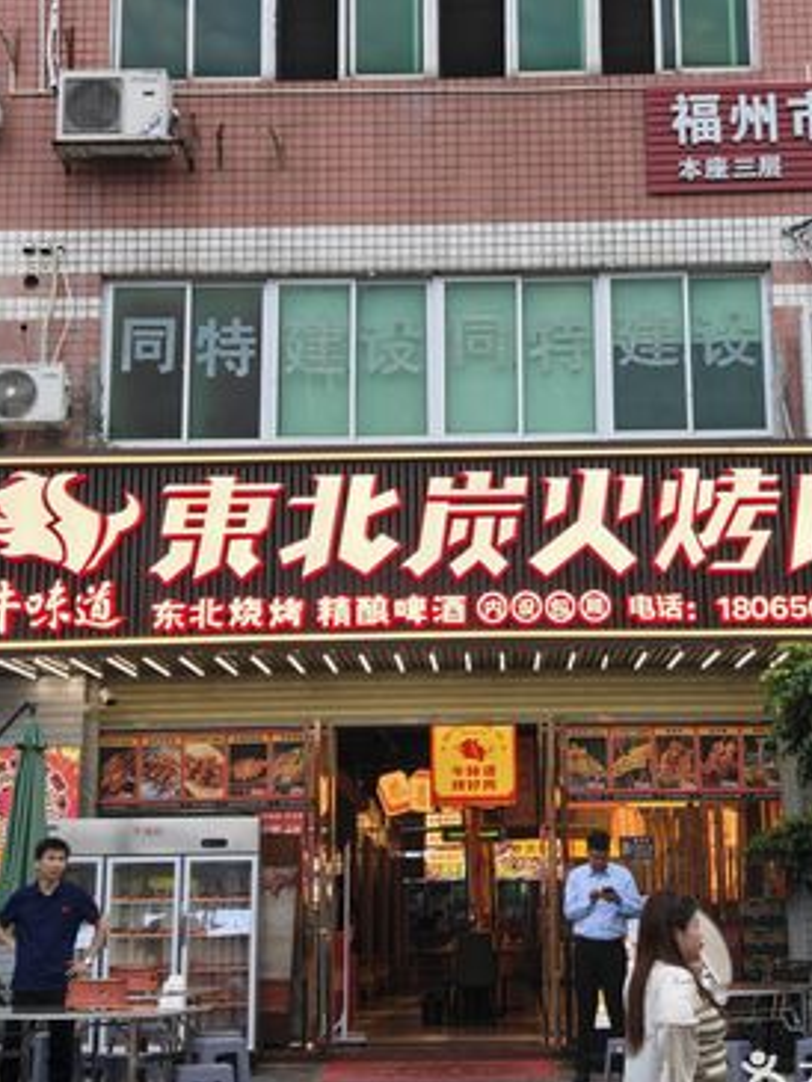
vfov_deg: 32.1
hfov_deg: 24.4
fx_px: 1875
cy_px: 448
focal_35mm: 60
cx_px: 486
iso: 64
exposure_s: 1/100
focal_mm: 8.67
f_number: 1.8
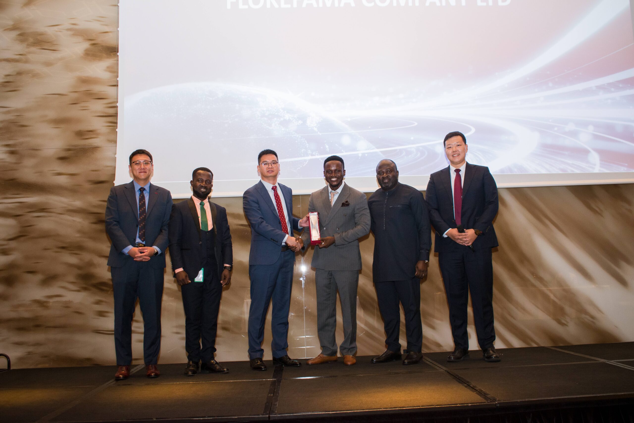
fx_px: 634
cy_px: 212
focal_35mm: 36
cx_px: 317
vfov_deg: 36.9
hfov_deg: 53.1
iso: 1000
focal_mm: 24
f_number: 4
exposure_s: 1/80
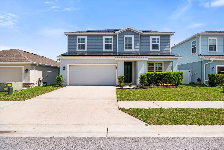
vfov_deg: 59.5
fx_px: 131
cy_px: 75
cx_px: 112
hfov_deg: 81.2
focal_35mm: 21
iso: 250
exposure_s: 1/2000
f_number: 6.3
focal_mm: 21
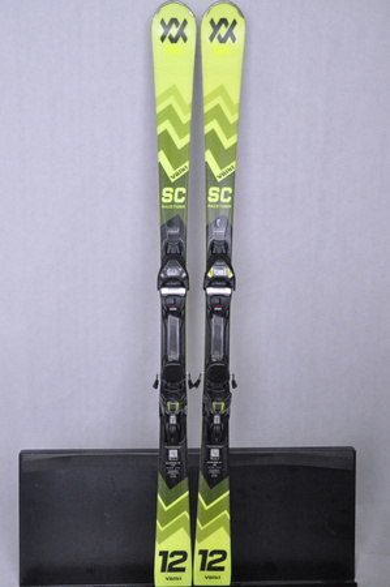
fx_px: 611
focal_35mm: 38
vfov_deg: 51.3
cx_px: 195
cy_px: 294
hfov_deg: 35.4
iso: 3200
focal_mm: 25
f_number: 8
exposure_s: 1/125
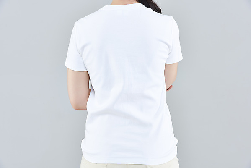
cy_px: 84
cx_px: 126
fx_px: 1116
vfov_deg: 8.6
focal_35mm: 160
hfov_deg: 12.8
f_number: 16
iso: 100
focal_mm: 160
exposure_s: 1/125
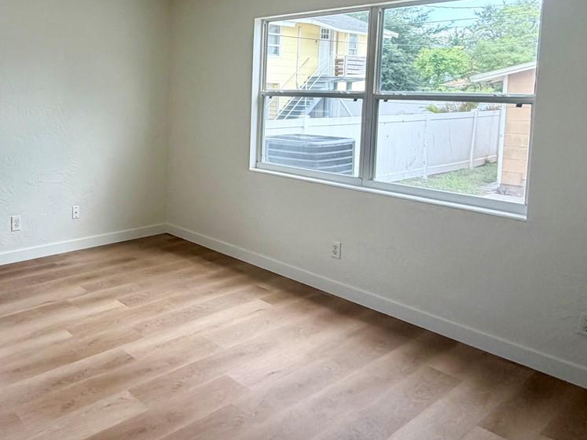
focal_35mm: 30
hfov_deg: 55.2
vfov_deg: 45.5
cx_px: 107
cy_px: 123
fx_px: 509
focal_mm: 2.22
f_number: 2.2
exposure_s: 1/121
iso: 100
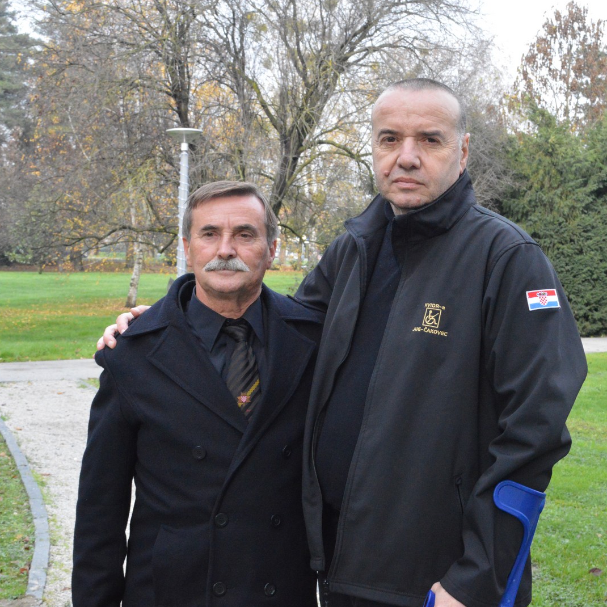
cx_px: 353
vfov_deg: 29.6
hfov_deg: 29.5
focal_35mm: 58
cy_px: 303
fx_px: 1151
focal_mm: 30
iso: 3200
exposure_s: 1/500
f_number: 11
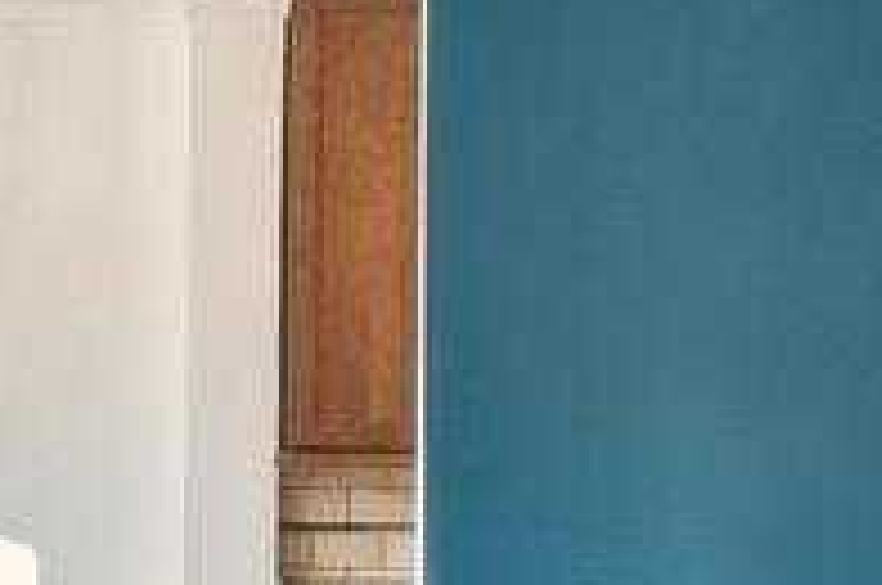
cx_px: 284
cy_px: 549
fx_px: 2519
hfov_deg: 19.8
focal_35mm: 103
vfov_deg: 13.1
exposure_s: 1/60
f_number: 10
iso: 250
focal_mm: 14
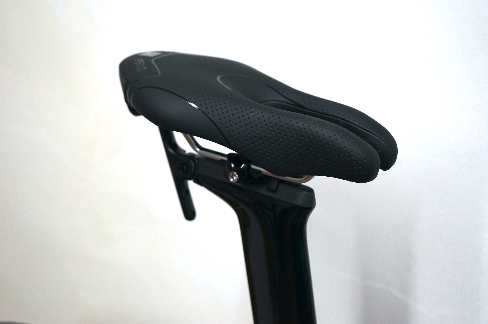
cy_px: 162
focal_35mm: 48
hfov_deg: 41.1
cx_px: 244
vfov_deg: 28.0
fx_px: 650
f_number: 4.5
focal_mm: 48
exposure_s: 1/160
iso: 2000
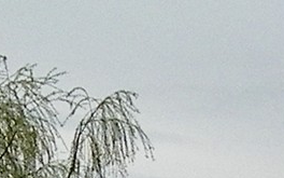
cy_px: 345
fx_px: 1115
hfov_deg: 14.5
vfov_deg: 8.7
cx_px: 126
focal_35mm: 144
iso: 640
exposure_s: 1/640
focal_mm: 6.2
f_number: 5.6
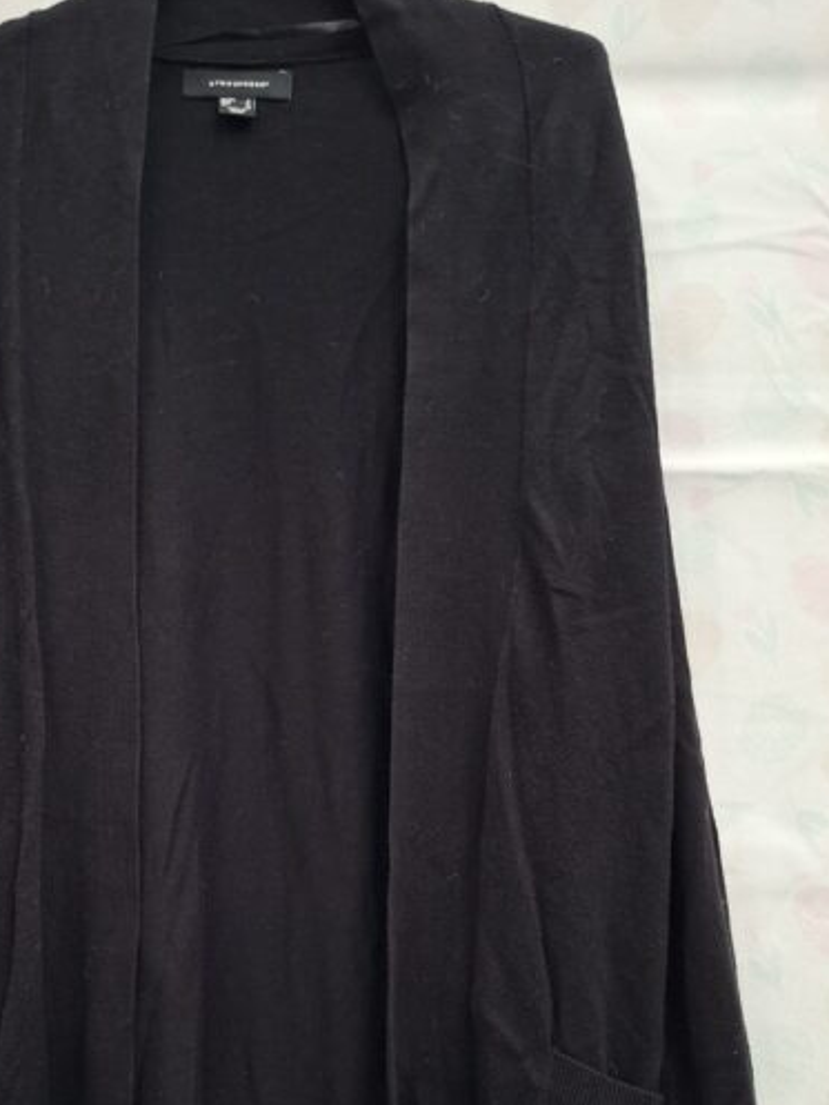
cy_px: 734
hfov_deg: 38.3
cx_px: 278
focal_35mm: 37
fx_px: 1181
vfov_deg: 49.3
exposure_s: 1/30
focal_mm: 5.54
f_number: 1.8
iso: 400
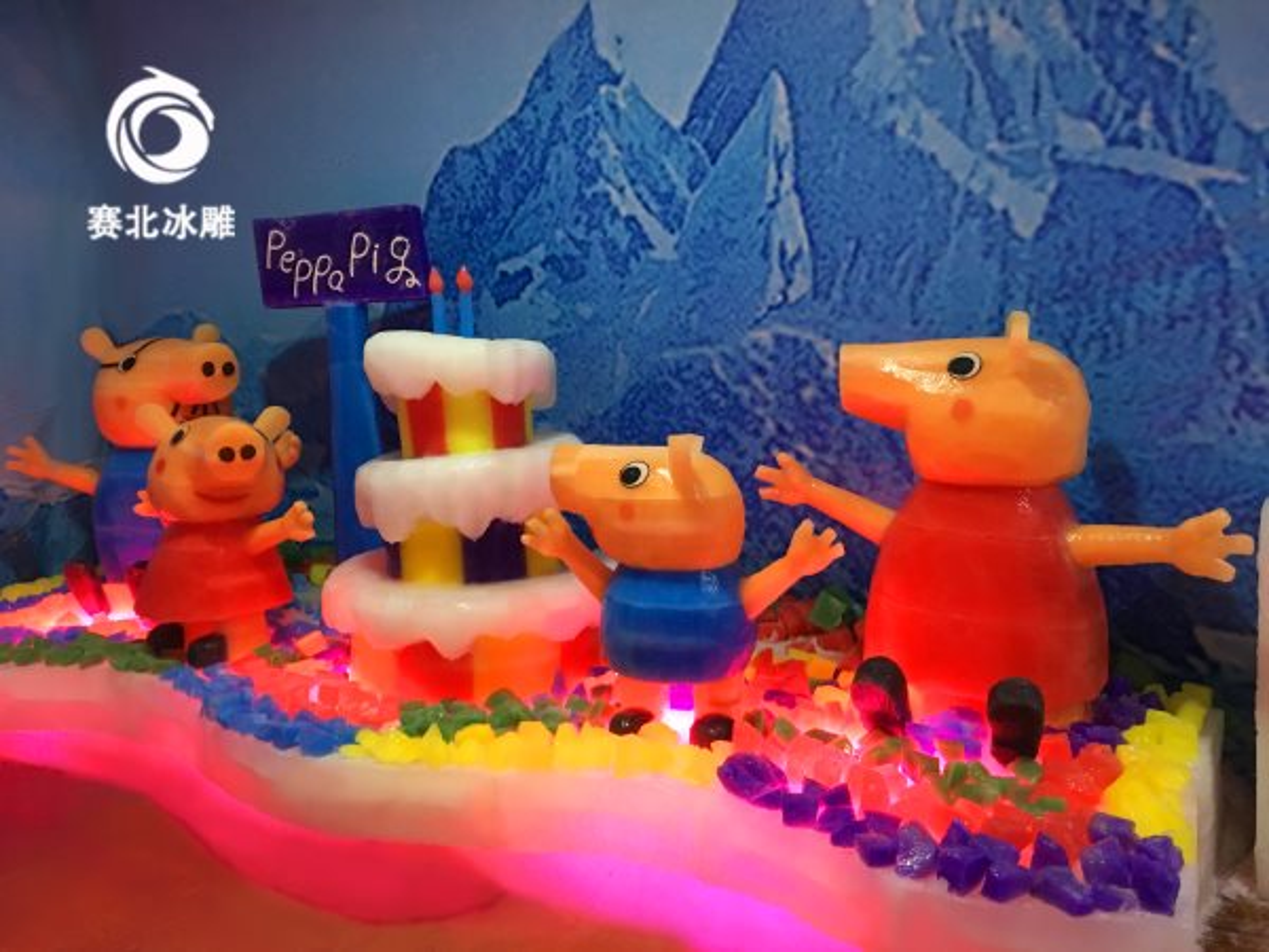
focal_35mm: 29
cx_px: 634
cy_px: 476
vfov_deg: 48.2
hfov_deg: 61.7
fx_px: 1063
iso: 125
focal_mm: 4.15
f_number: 2.2
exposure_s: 1/17
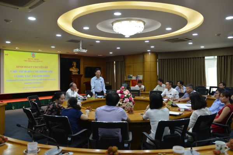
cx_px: 116
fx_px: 188
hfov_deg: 63.6
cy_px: 78
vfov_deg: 45.0
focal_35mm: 29
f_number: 4
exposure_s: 1/50
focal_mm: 29
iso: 400
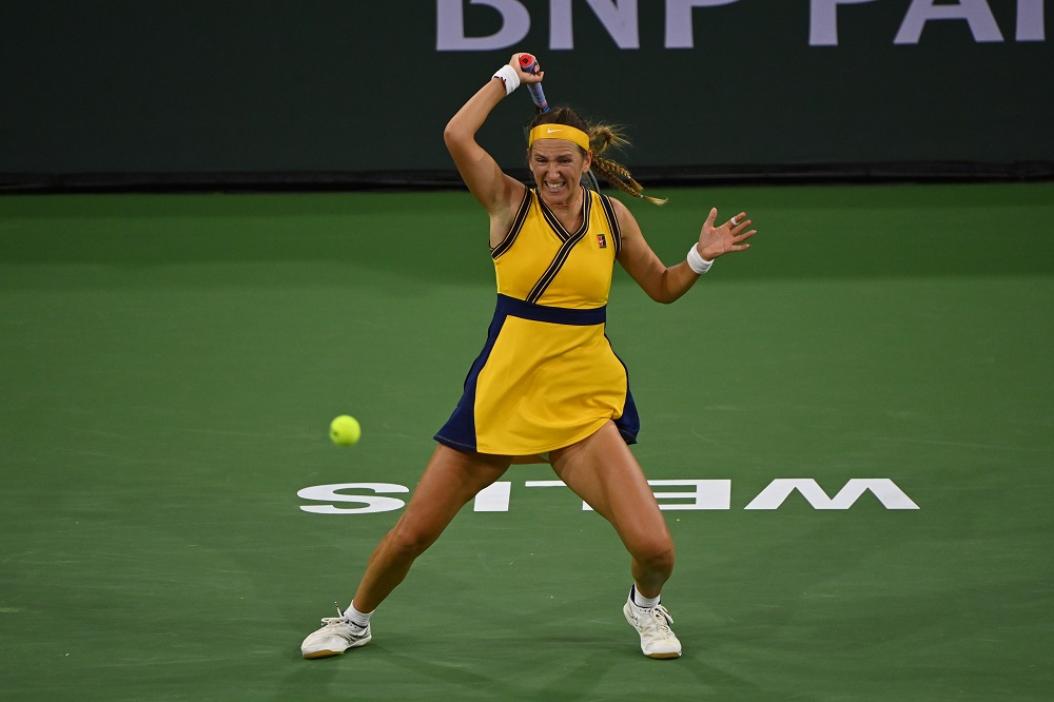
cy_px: 351
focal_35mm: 560
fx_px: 16389
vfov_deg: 2.5
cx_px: 527
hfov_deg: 3.7
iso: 2500
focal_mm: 560
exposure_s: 1/1250
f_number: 5.6
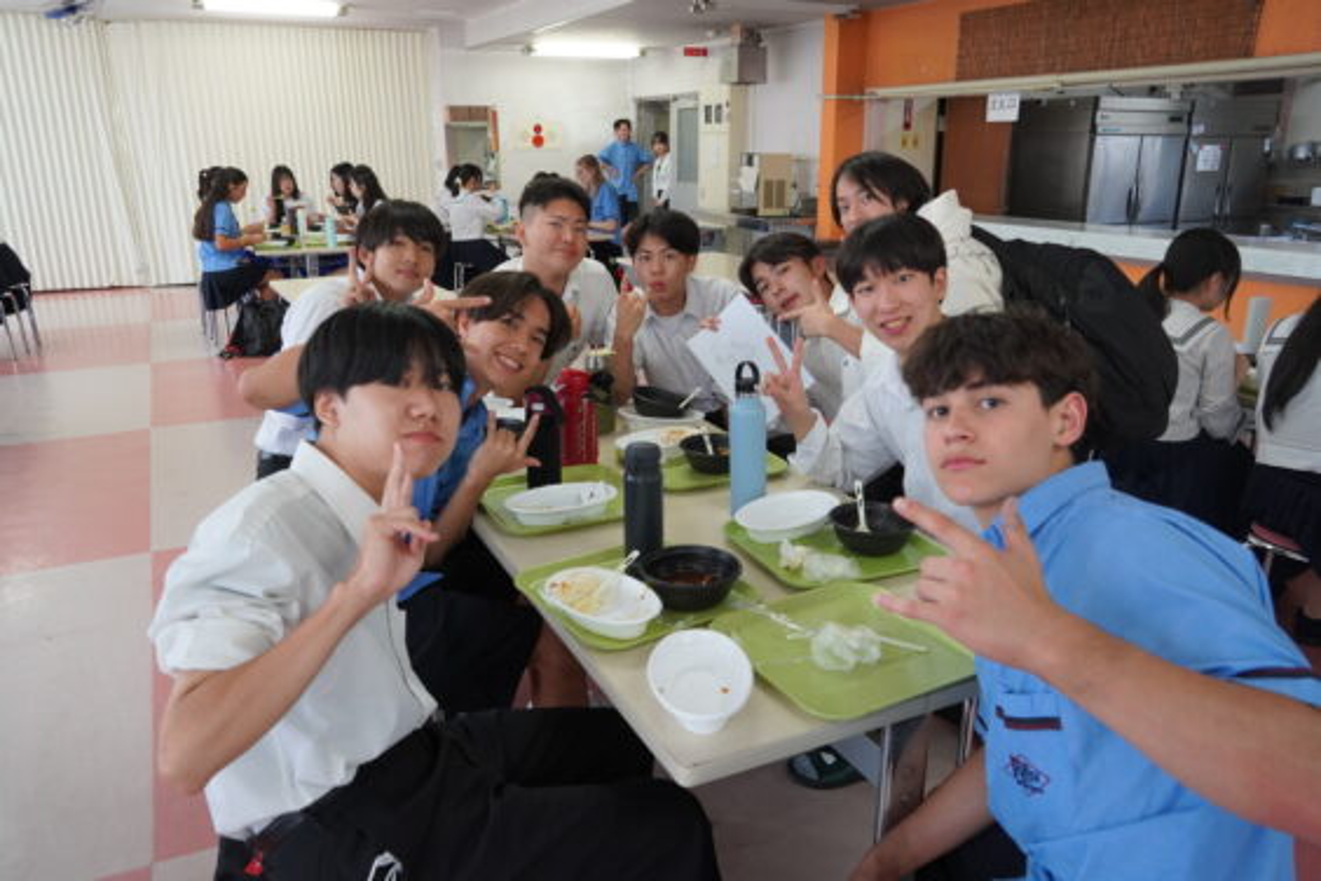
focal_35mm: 27
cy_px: 440
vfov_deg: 47.9
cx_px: 660
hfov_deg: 67.4
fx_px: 991
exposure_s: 1/160
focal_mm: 18
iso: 1000
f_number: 4
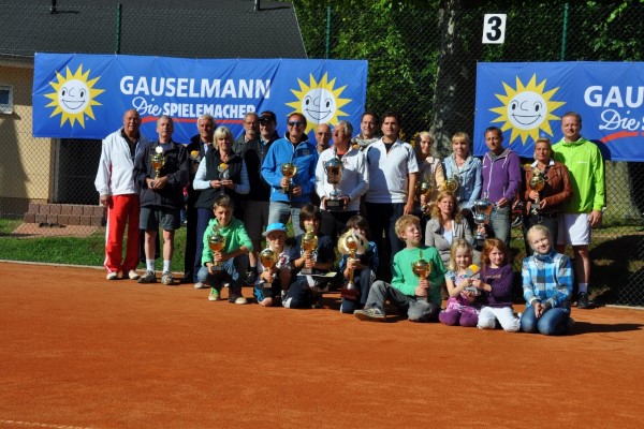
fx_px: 859
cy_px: 214
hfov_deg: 41.1
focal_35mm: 48
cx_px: 322
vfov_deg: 28.1
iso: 200
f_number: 10
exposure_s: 1/400
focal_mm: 32
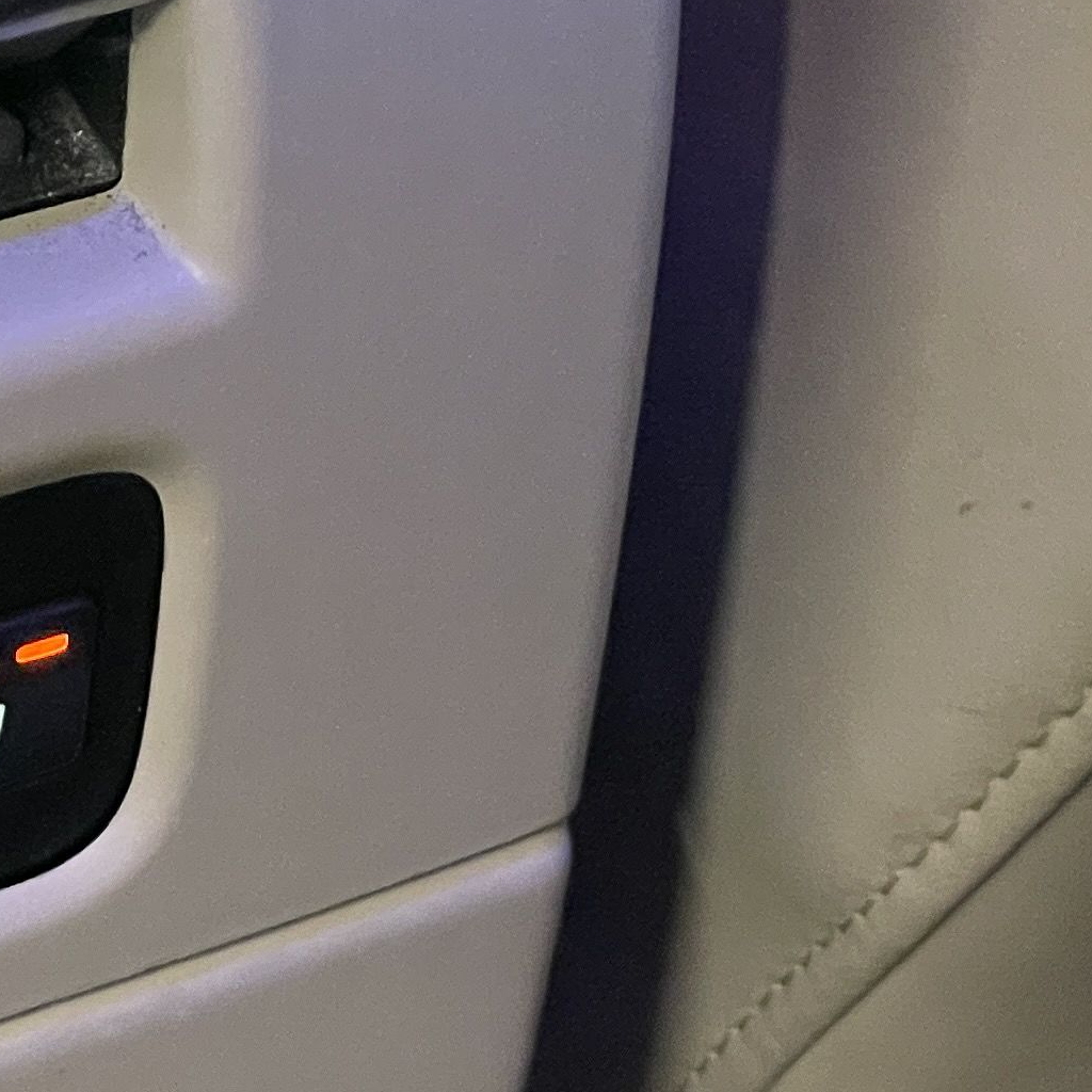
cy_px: 477
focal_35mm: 181
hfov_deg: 9.4
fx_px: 6460
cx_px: -523
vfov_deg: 9.7
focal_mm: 6
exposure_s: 1/33
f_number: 2
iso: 640
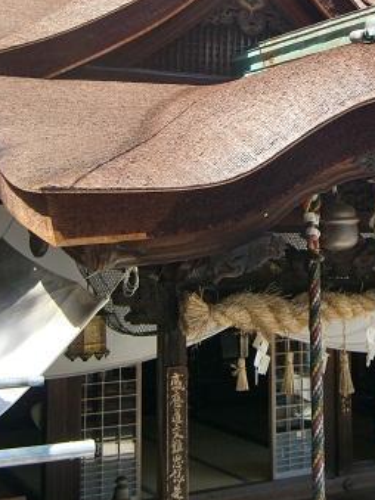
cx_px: 290
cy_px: 117
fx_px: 911
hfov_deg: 23.0
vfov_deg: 30.2
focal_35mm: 63
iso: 64
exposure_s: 1/320
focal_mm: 6.9
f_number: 3
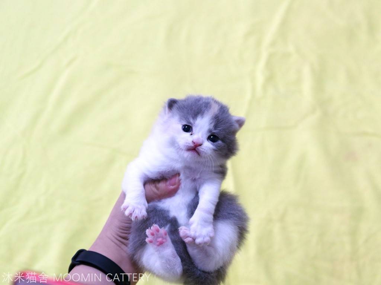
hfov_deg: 22.8
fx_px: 947
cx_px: 190
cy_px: 142
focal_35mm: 86
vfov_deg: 17.2
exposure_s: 1/80
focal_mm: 43
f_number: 3.5
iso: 1250
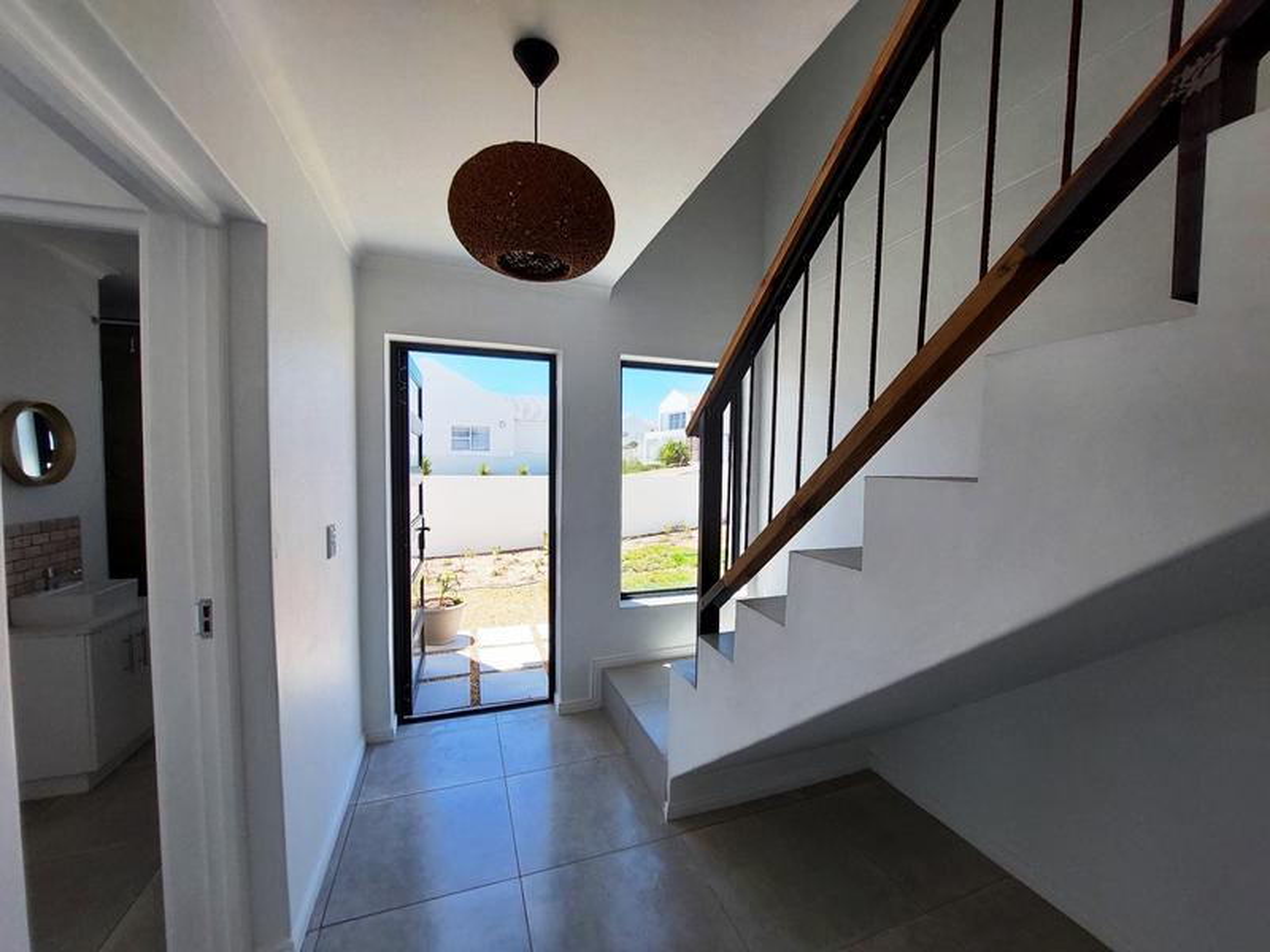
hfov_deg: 106.2
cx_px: 635
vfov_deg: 89.9
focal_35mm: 13
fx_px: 477
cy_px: 476
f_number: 2.2
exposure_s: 1/636
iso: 50
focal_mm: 1.74
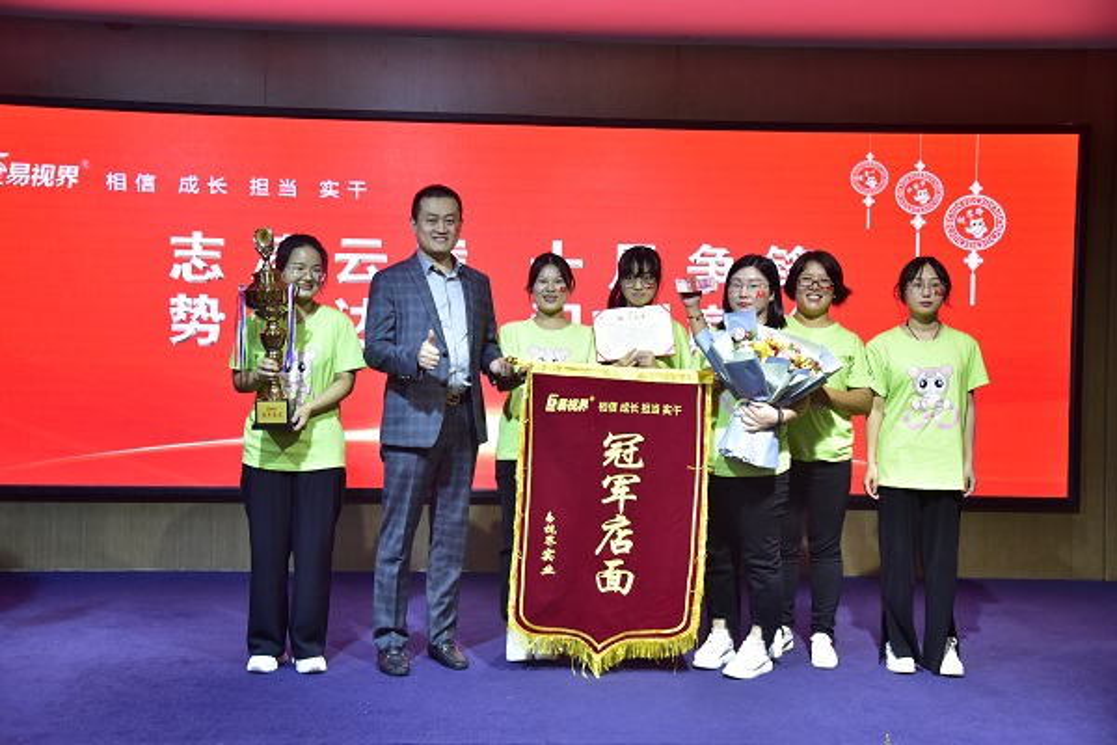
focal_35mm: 40
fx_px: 1241
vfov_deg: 33.4
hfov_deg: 48.5
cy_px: 372
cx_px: 558
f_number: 4.5
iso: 1600
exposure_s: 1/80
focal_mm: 40
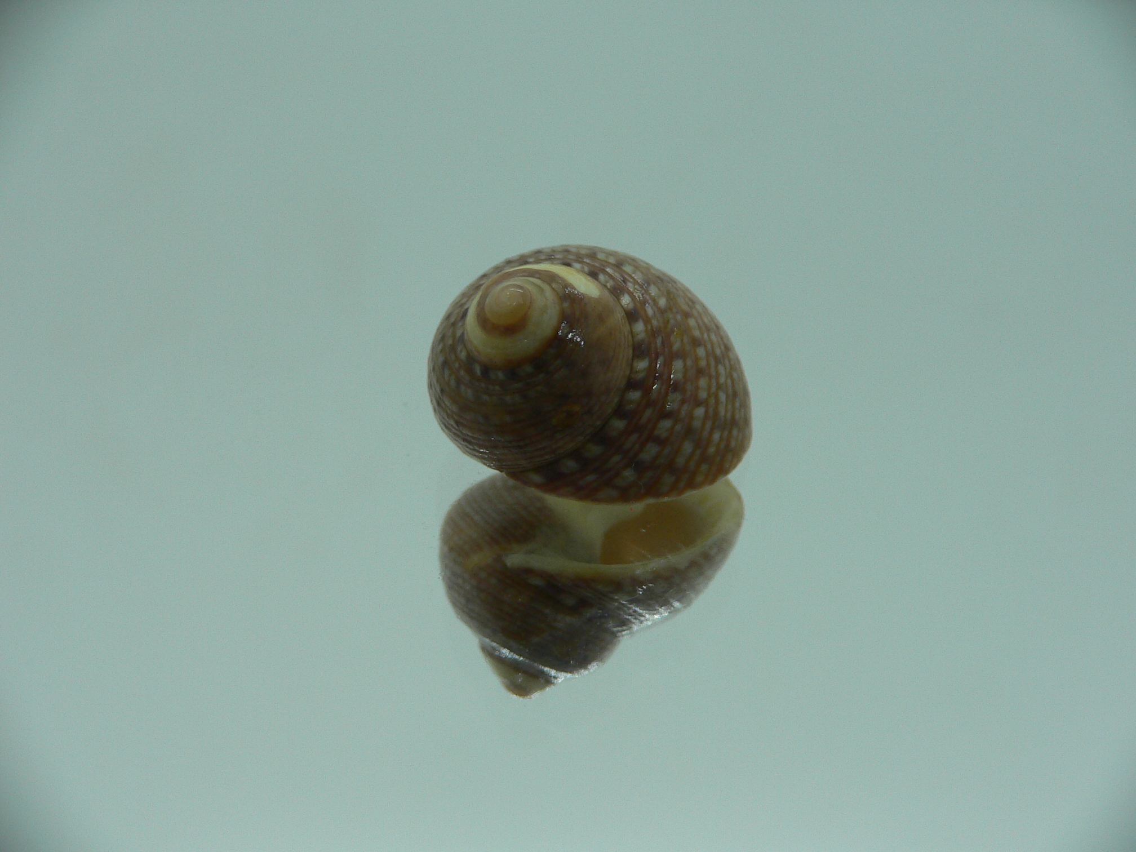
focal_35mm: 35
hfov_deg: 52.6
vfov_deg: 40.7
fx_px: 1149
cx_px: 568
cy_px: 426
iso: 80
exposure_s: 1/60
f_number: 2.8
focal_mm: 4.6
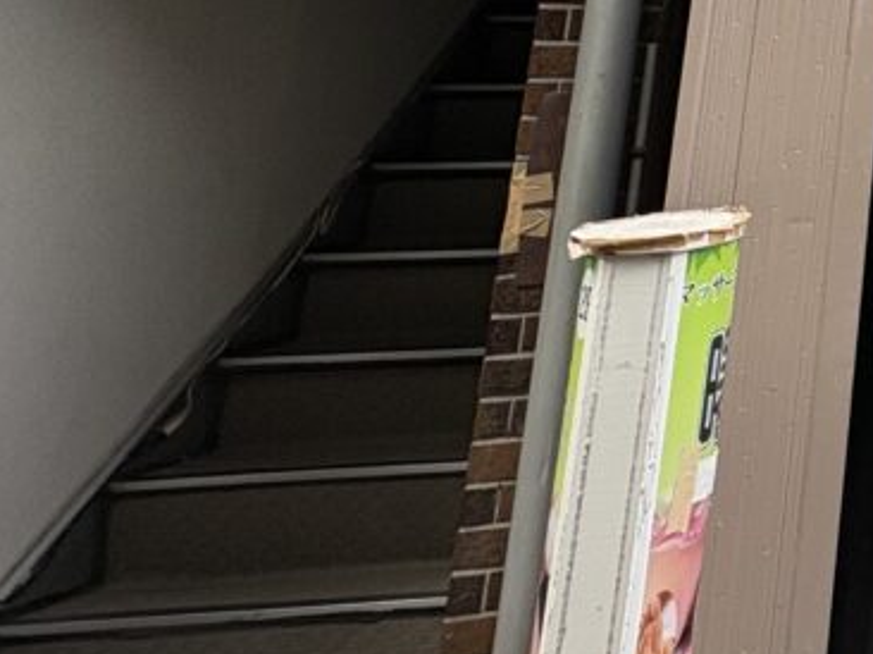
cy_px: -193
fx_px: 1235
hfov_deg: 24.3
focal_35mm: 49
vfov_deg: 25.5
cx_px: 1465
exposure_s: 1/184
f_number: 2.2
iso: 40
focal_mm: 2.22
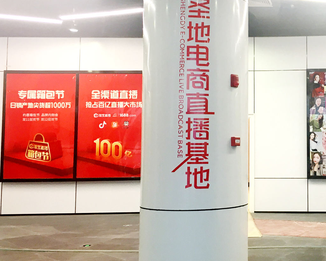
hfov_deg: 32.5
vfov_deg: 27.5
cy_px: 102
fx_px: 531
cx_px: 290
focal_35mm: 55
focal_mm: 4.15
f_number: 2.2
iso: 64
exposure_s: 1/33
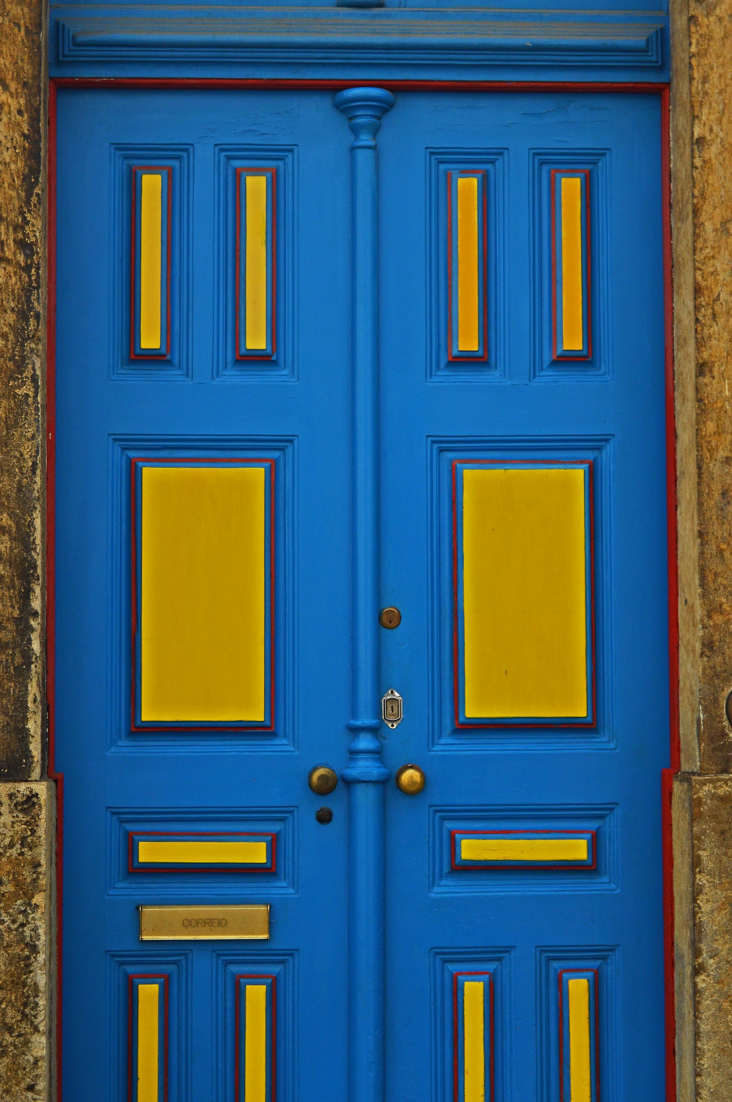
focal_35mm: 82
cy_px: 551
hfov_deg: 16.5
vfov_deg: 24.6
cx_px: 366
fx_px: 2522
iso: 200
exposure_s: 1/1000
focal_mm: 55
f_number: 5.6
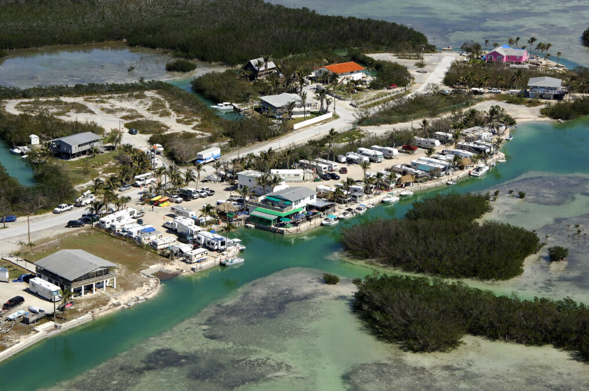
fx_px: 1364
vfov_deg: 16.3
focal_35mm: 84
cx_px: 293
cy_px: 194
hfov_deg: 24.4
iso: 400
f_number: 9
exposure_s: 1/1000
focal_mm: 55
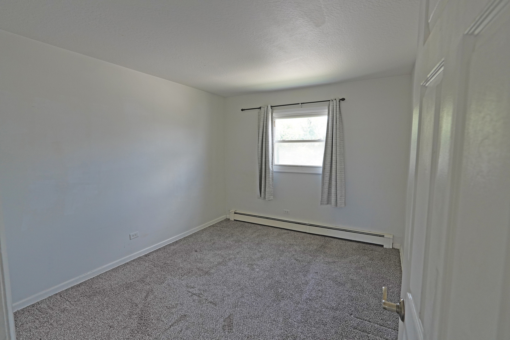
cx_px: 255
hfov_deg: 95.0
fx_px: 234
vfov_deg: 72.1
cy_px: 170
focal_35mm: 16
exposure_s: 1/160
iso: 500
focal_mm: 11
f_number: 4
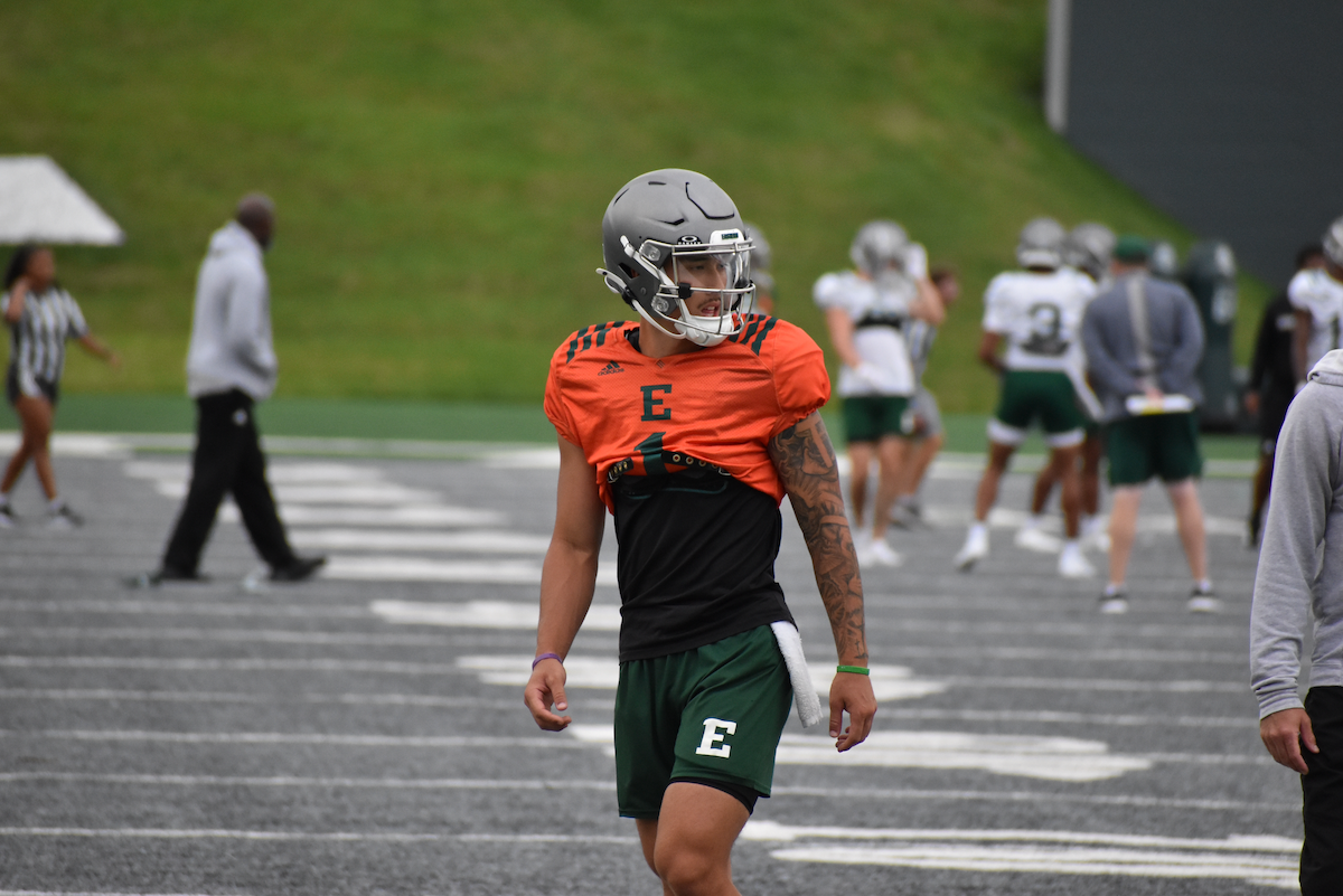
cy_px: 448
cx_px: 672
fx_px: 16793
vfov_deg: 3.1
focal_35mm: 450
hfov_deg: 4.6
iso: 2000
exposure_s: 1/2000
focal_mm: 300
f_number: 6.3
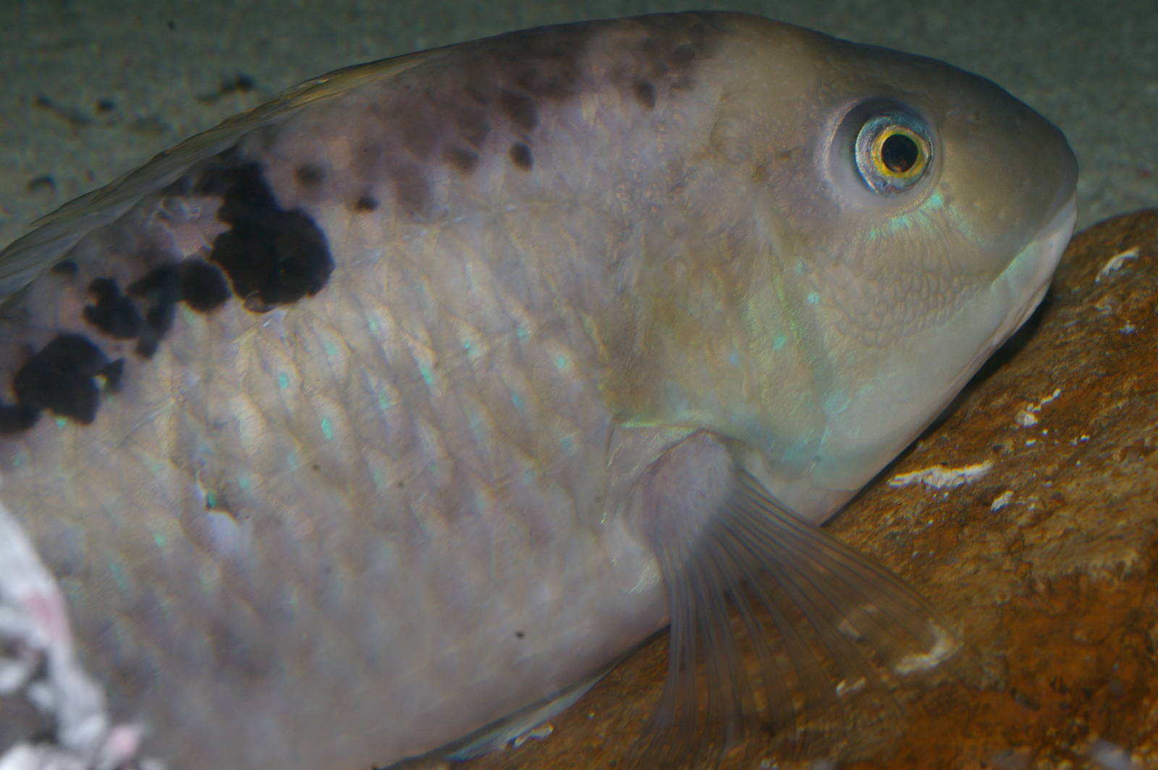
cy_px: 385
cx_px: 579
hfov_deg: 35.1
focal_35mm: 57
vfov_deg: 23.7
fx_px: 1832
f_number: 16
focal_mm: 38
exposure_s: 1/60
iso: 400
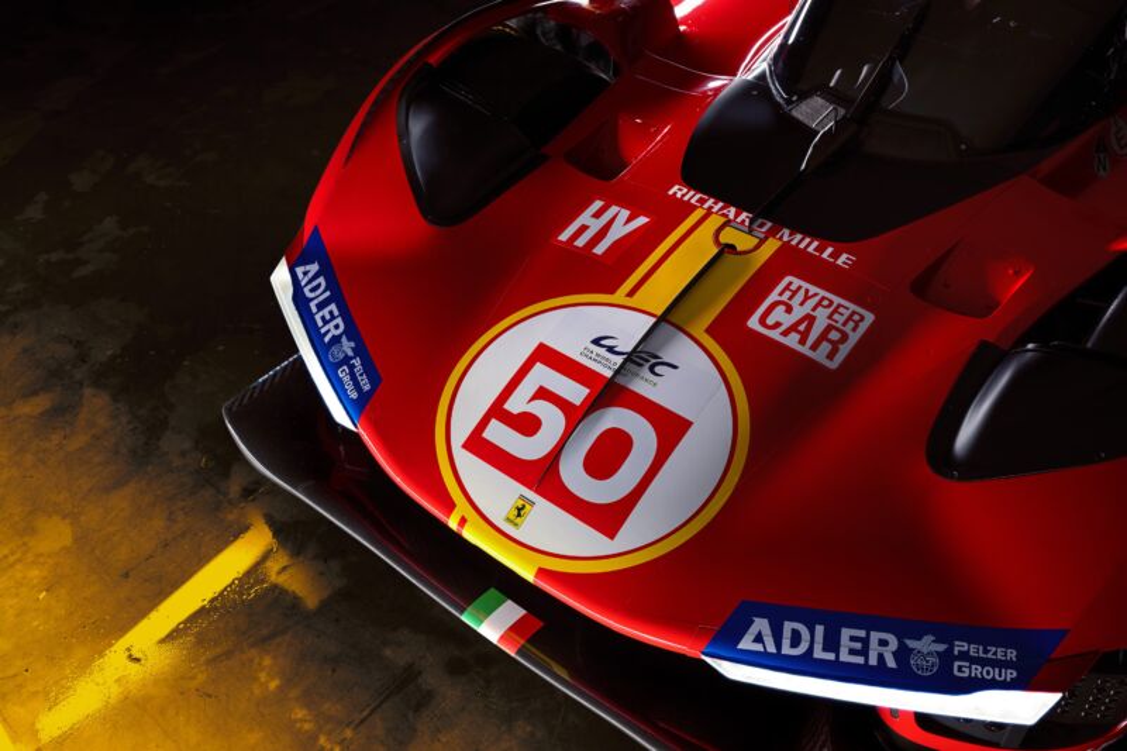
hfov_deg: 55.3
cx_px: 564
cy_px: 376
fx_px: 1077
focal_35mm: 34
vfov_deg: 38.4
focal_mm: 34.4
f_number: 8
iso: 64
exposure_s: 6
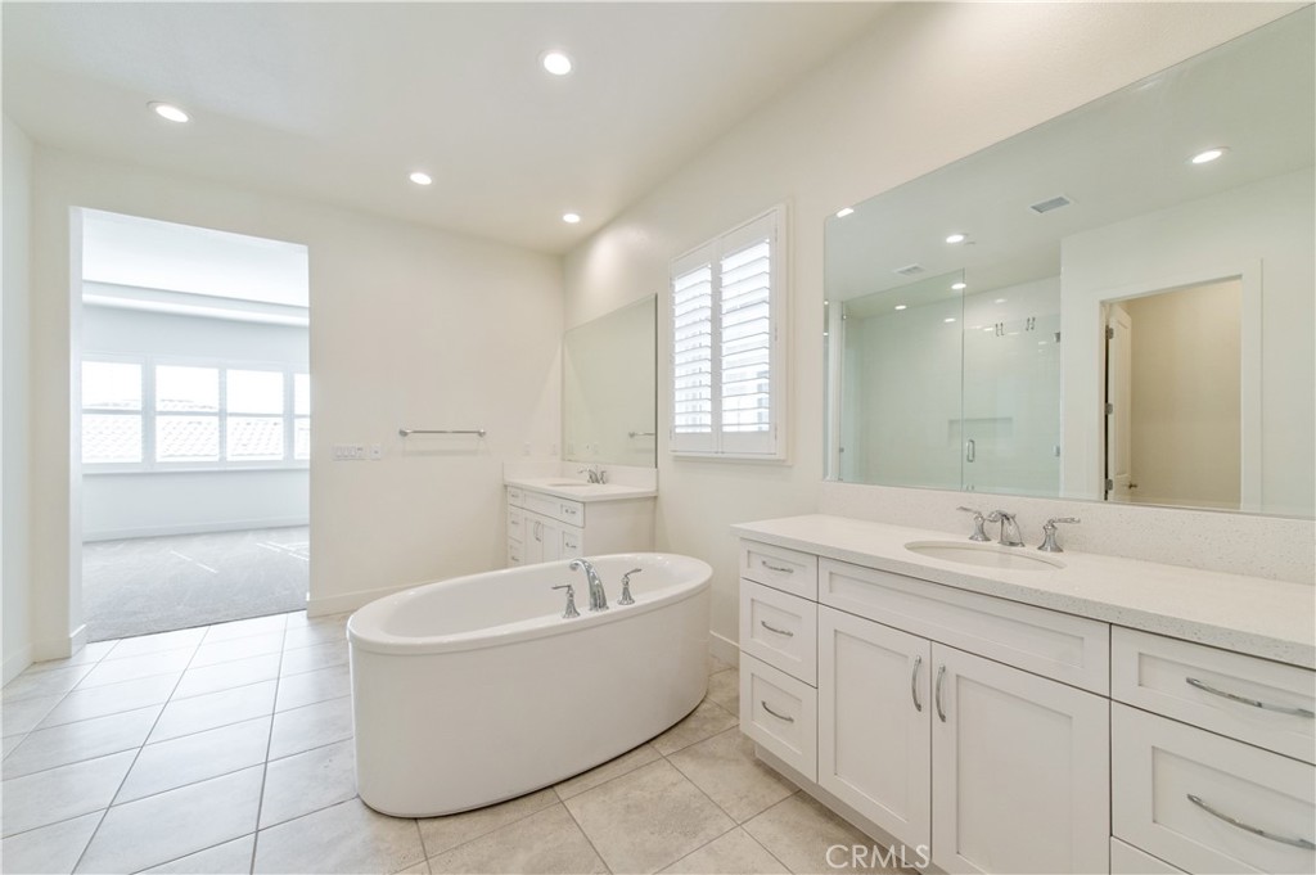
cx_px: 658
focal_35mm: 14
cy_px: 438
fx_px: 511
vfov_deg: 81.1
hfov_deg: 104.3
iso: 320
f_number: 4
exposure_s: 1/250
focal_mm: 14
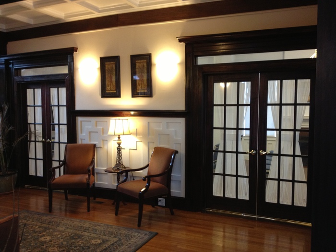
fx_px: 340
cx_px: 168
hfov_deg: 52.6
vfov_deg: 40.7
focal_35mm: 35
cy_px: 126
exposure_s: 1/20
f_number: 2.4
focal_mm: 4.28
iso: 160
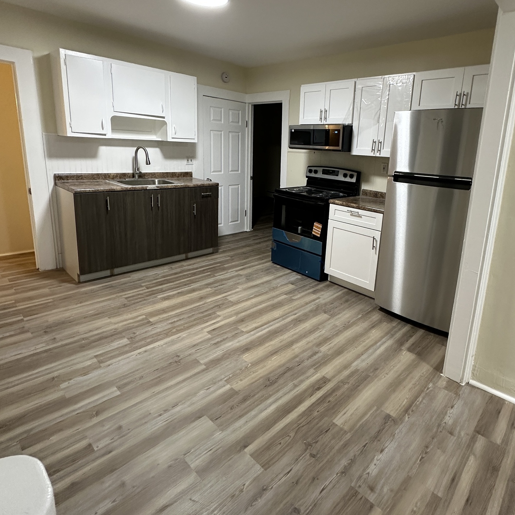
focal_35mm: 20
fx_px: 337
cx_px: 298
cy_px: 217
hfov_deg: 74.3
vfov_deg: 74.3
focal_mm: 2.22
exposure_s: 1/60
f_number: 2.2
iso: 200
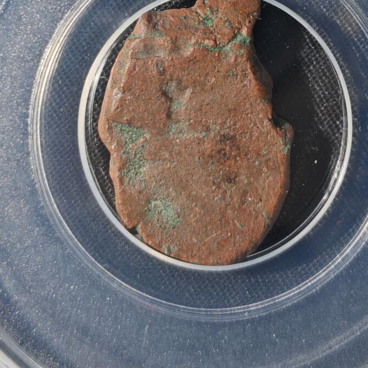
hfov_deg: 16.4
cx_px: 204
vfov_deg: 16.1
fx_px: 1275
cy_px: -10
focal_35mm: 106
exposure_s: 1/143
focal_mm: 5.85
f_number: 1.63
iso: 50
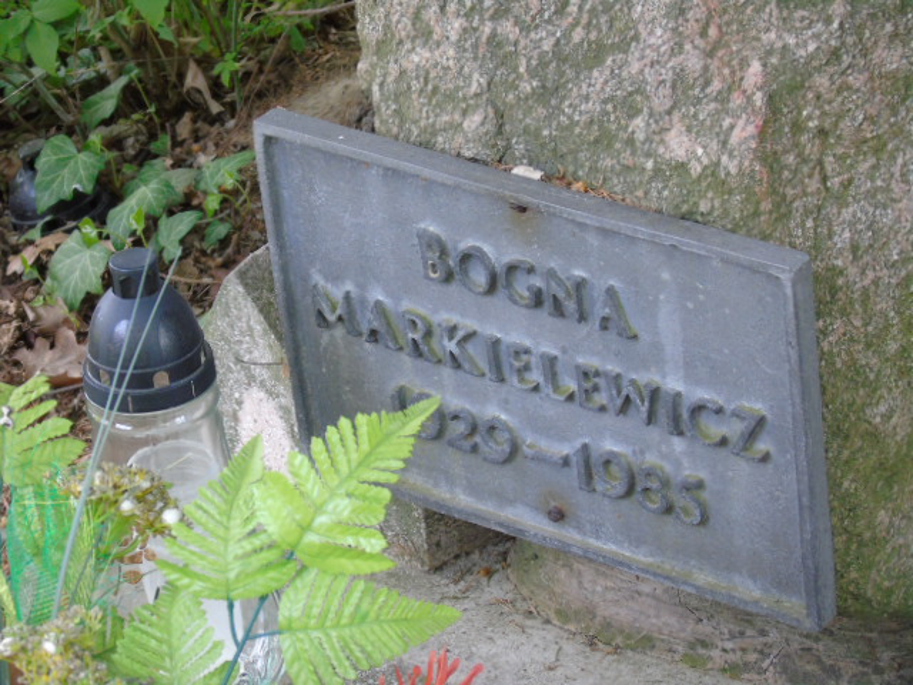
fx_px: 3745
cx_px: 456
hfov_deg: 13.9
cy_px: 342
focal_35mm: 142
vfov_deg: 10.4
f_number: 4.7
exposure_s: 1/60
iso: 400
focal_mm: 25
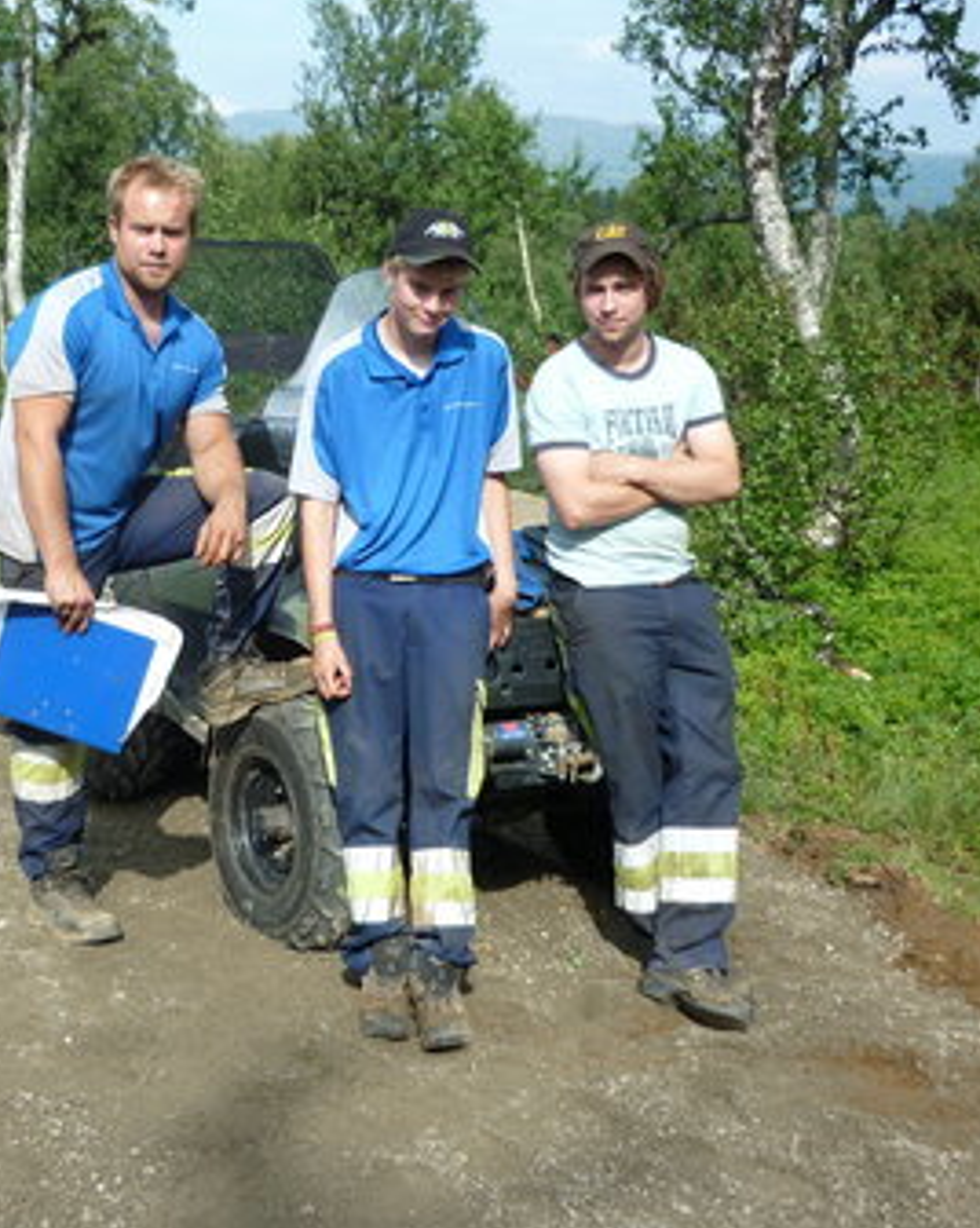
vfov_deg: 38.8
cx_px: 241
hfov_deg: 30.8
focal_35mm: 48
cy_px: 572
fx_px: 1743
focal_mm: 5.5
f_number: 2.8
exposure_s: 1/640
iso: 80
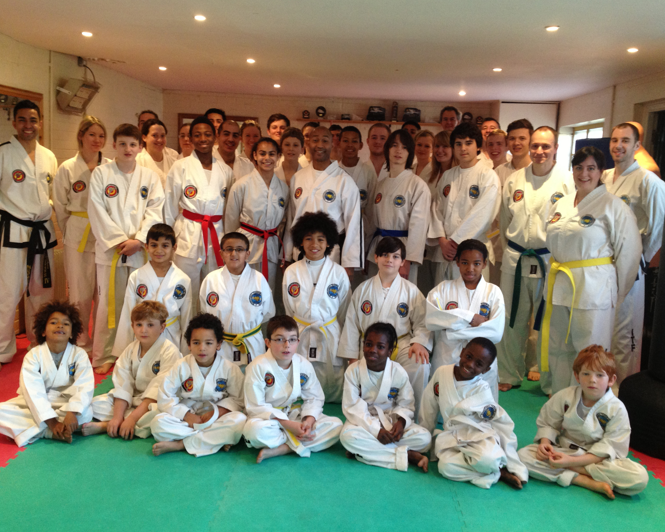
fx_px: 728
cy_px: 263
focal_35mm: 37
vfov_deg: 40.1
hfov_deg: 49.1
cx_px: 332
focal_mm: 4.28
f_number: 2.4
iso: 125
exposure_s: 1/20
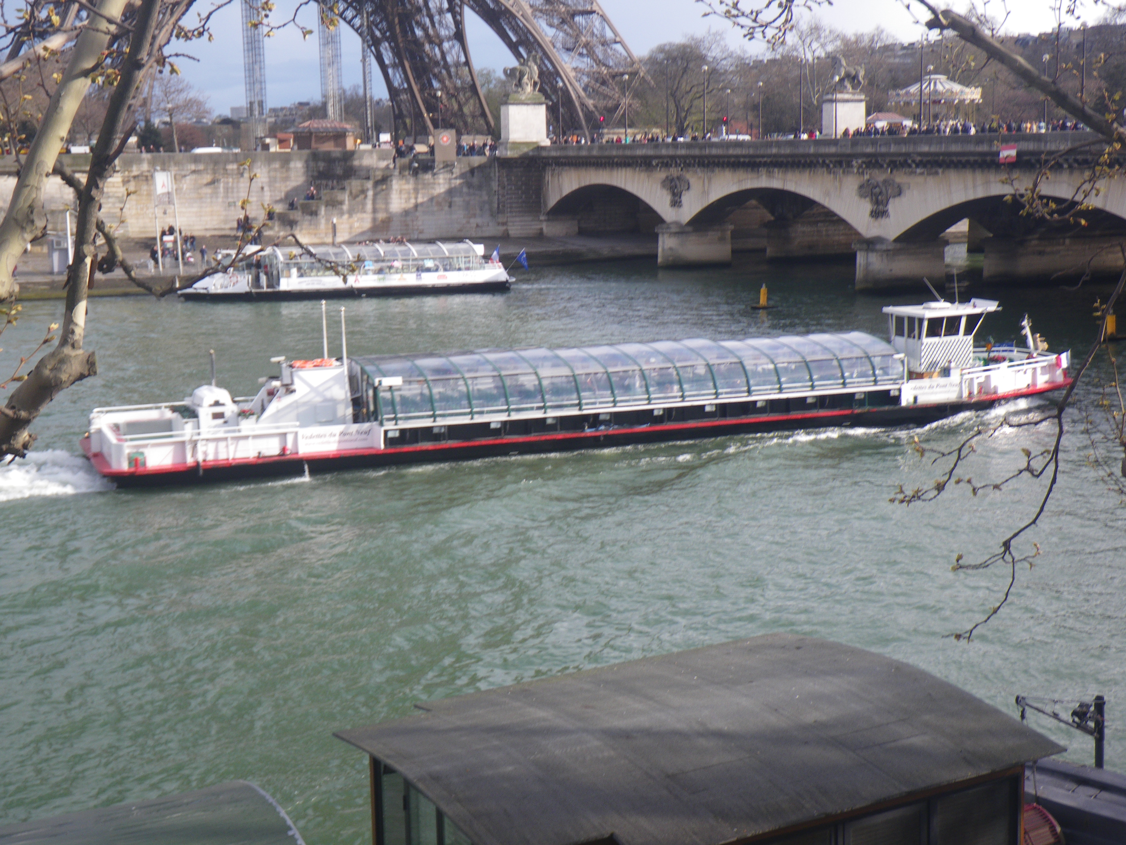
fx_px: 1659
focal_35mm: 51
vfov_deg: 28.6
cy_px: 422
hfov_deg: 37.5
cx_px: 563
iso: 50
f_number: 4.4
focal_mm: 9.1
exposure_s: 1/160
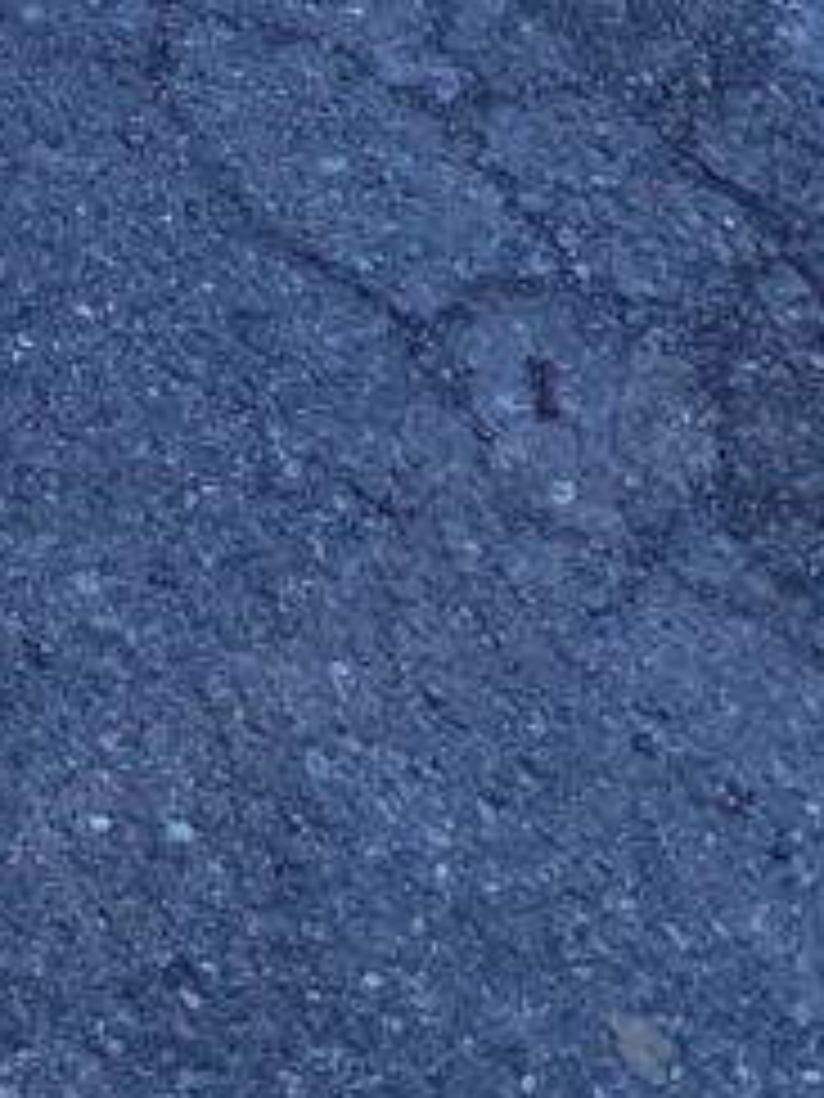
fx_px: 3999
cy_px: -1498
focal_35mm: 126
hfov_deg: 10.3
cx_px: -1090
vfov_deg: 12.5
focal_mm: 6.14
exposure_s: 1/436
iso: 50
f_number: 1.65
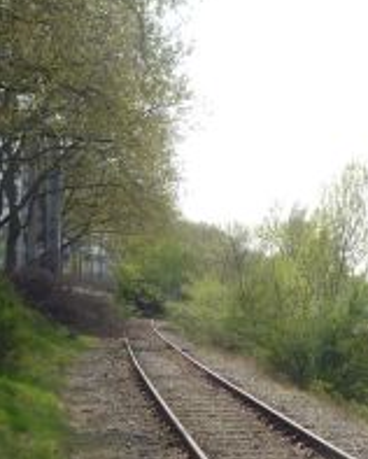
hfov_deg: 20.1
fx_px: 1033
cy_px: 366
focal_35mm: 76
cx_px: 256
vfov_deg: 24.6
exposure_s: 1/400
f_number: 5.6
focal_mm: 5.2
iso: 100
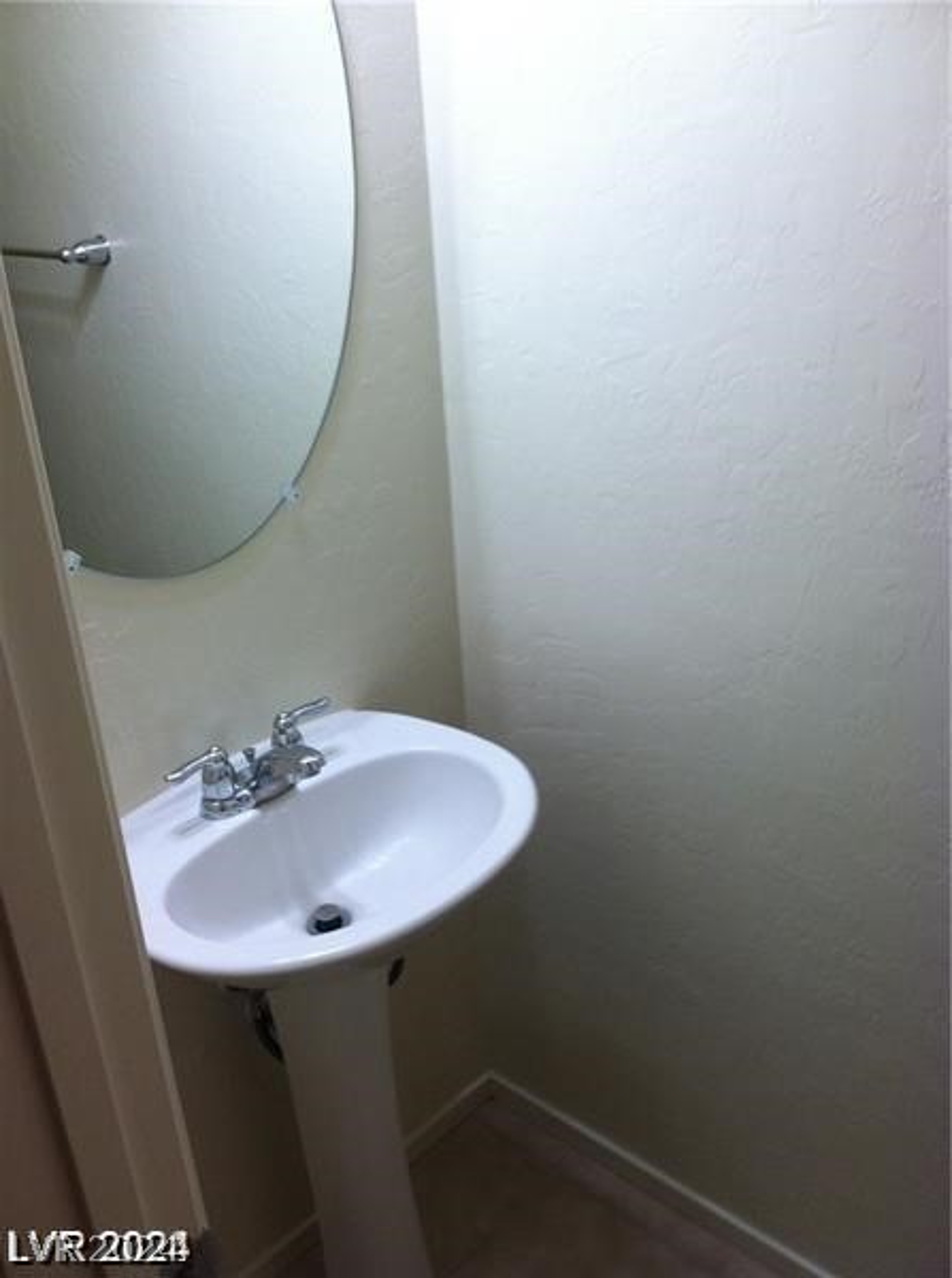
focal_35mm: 35
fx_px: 1289
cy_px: 639
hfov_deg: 40.5
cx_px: 476
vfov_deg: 52.7
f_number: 2.8
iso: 80
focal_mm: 3.85
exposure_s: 1/20
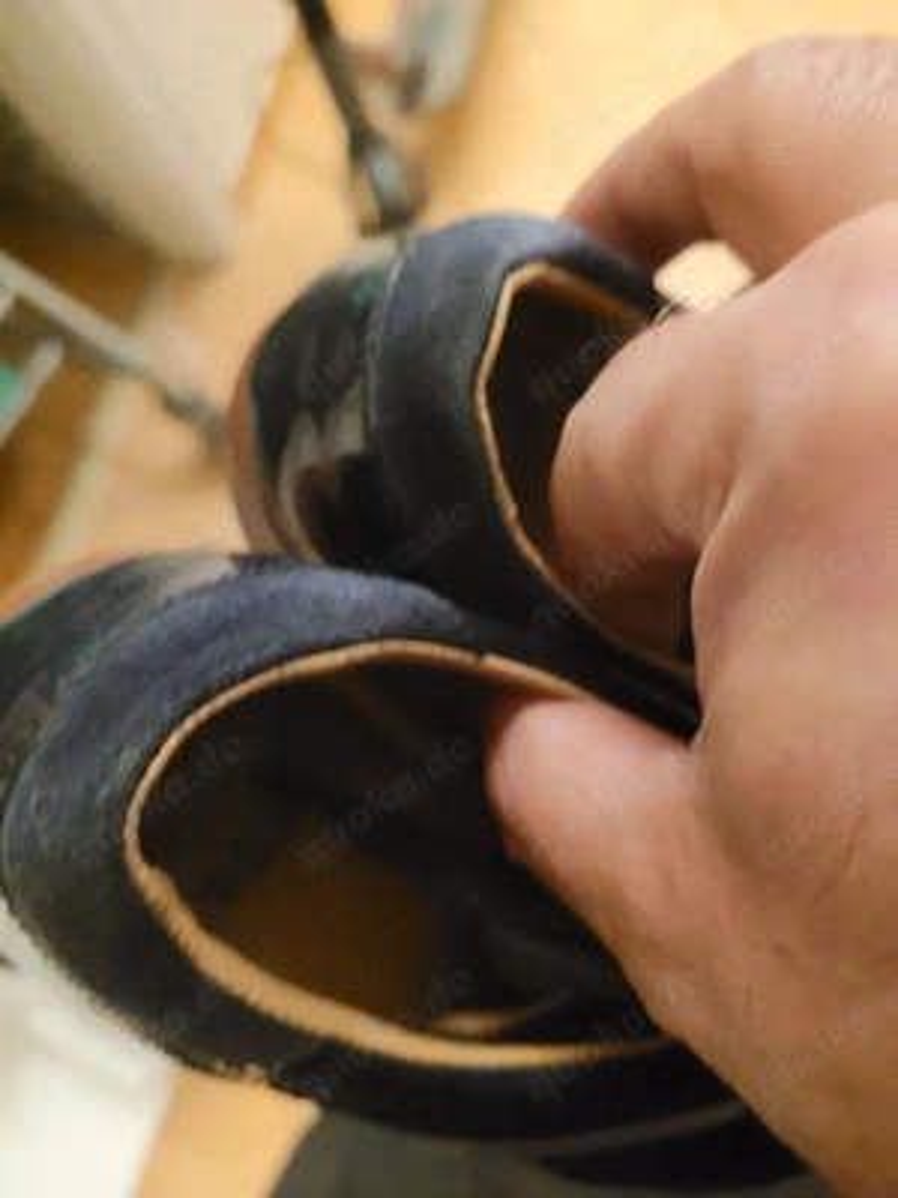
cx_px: 449
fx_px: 899
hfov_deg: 53.1
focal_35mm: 26
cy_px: 599
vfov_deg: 67.3
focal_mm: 5.4
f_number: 1.8
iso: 1250
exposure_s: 1/25
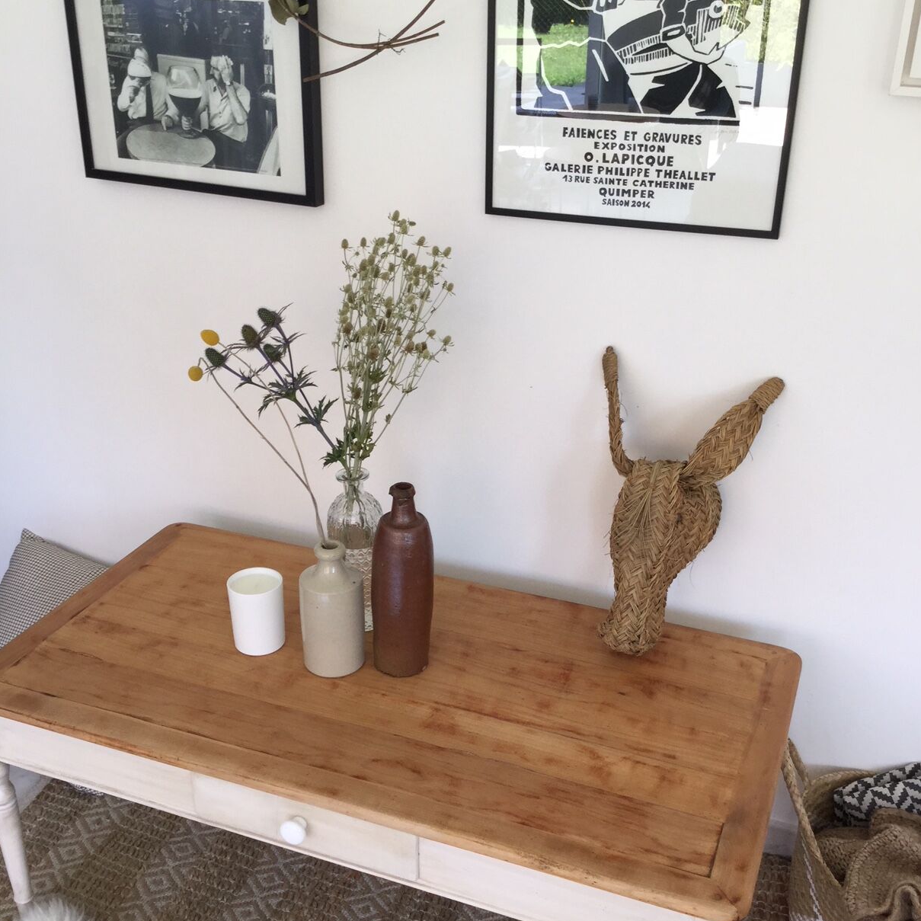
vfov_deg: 44.9
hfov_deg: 44.9
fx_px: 1114
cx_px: 464
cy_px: 488
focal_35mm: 37
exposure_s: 1/50
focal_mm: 3.3
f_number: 2.4
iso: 32
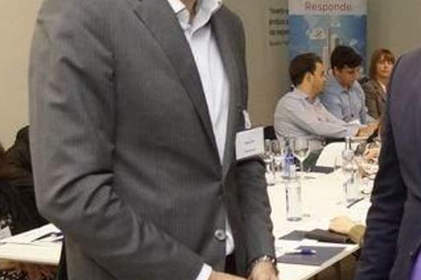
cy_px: 234
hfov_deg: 23.9
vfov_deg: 17.5
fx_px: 900
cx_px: 508
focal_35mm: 77
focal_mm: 16
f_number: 4.5
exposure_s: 1/60
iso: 1600
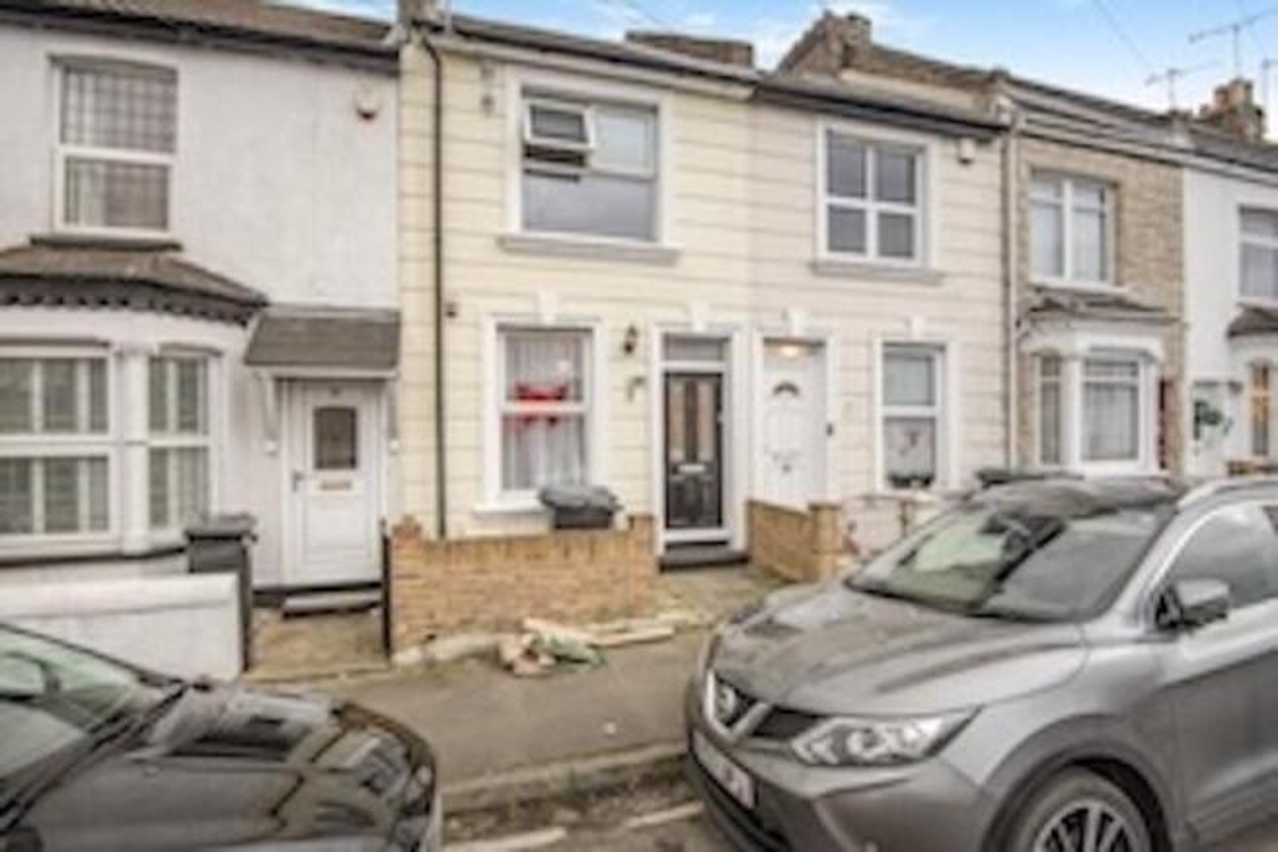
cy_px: 426
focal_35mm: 16
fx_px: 568
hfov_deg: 96.8
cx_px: 639
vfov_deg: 73.7
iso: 100
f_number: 8
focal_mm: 16
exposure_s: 1/6
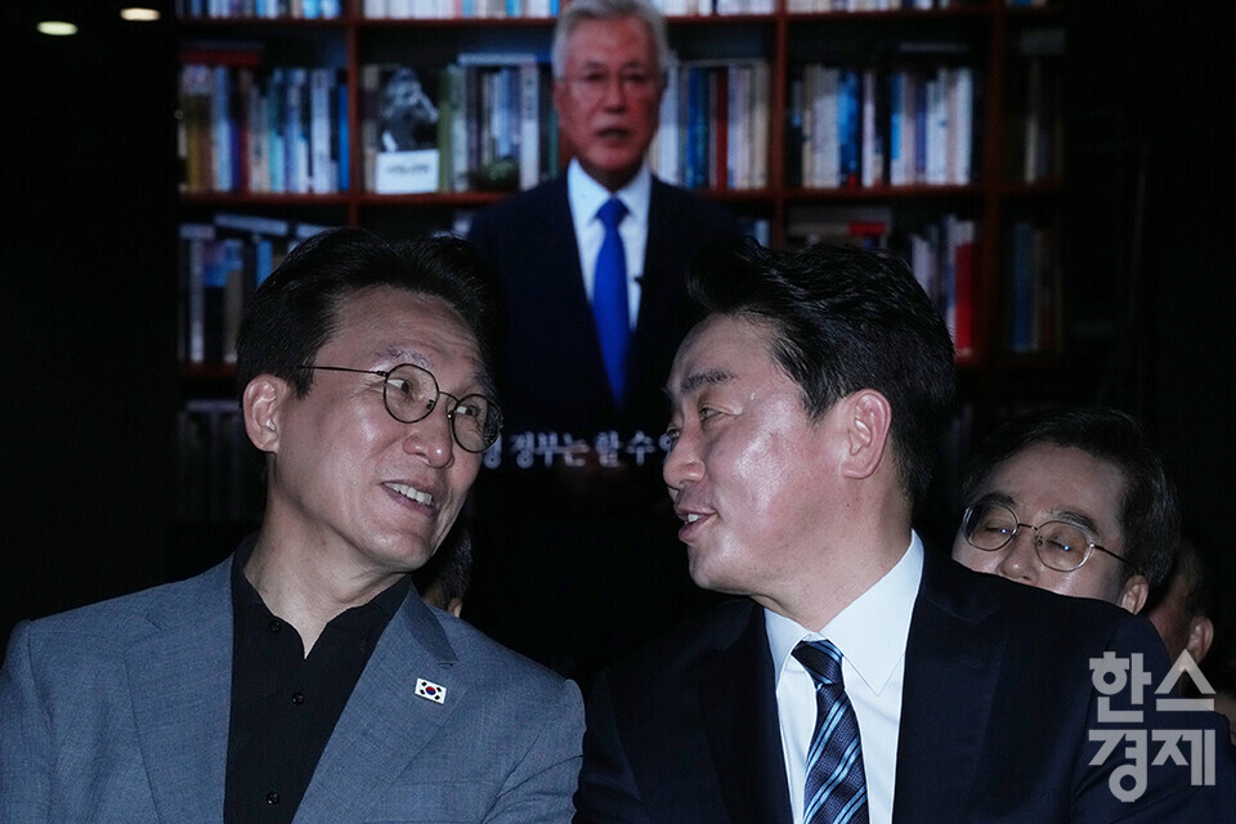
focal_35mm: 188
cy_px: 412
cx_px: 618
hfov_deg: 10.9
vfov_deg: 7.3
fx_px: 6454
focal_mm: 188
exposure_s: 1/160
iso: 3200
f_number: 22
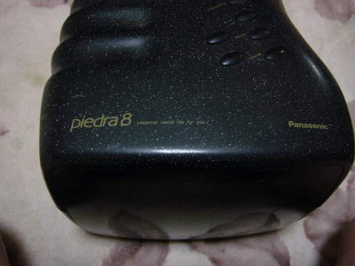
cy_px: 133
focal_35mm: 35
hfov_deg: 52.6
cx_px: 178
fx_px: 359
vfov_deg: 40.7
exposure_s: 1/8
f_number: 3
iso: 200
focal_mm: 5.7
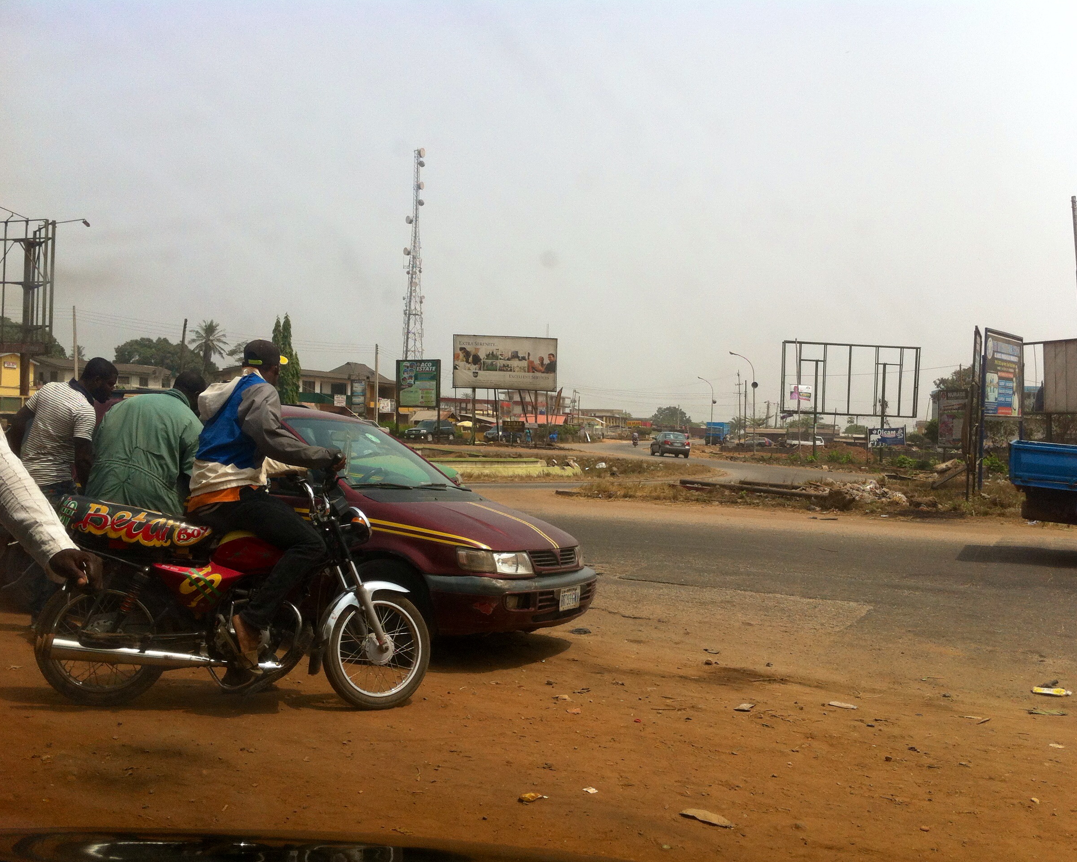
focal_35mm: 37
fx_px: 1179
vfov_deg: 40.1
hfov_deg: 49.1
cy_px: 433
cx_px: 554
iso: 80
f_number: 2.8
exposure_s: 1/1312
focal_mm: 3.85
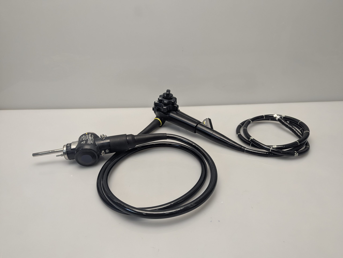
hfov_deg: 71.5
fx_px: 238
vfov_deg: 56.9
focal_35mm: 24
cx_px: 172
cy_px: 129
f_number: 1.85
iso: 98
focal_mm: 6.81
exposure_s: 1/100
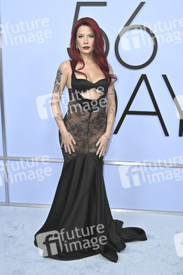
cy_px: 138
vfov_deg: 46.4
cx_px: 92
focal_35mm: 42
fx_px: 321
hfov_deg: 31.8
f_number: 6.3
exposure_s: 1/320
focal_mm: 42
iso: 1600
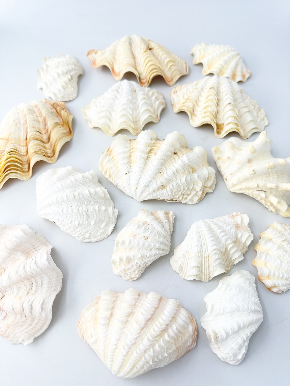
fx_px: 268
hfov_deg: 56.8
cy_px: 193
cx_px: 145
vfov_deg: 71.6
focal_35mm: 24
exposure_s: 1/501
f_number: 1.78
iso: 80
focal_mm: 6.86
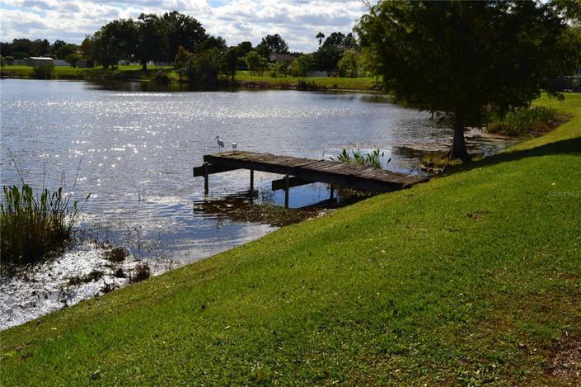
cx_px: 290
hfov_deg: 46.4
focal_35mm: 42
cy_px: 194
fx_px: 677
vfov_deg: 31.8
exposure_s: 1/500
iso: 320
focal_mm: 28
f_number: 11
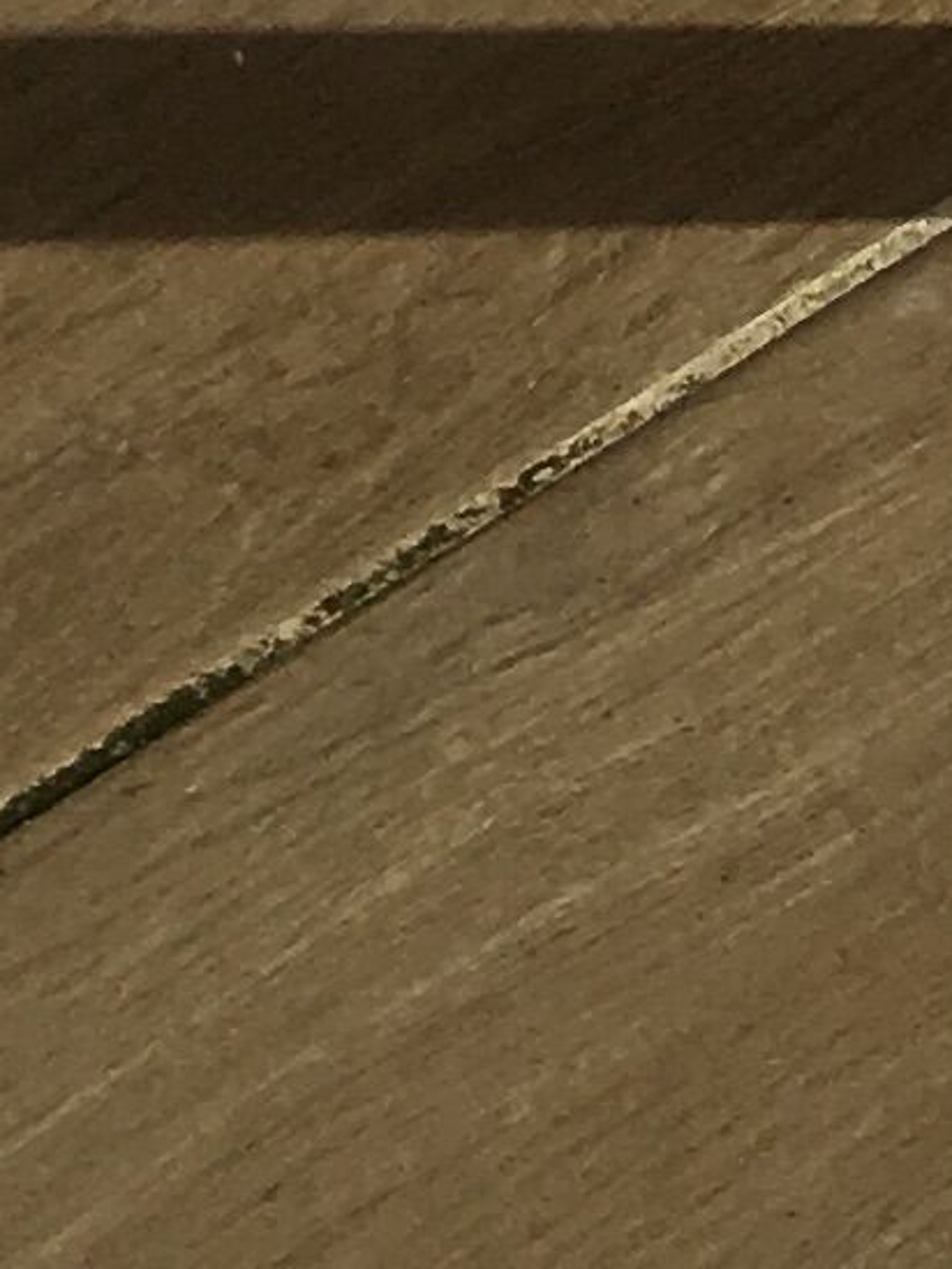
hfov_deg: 6.4
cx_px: 2773
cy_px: -2023
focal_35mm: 213
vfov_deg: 8.3
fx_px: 7807
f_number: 2.2
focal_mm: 4.15
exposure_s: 1/2198
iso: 25
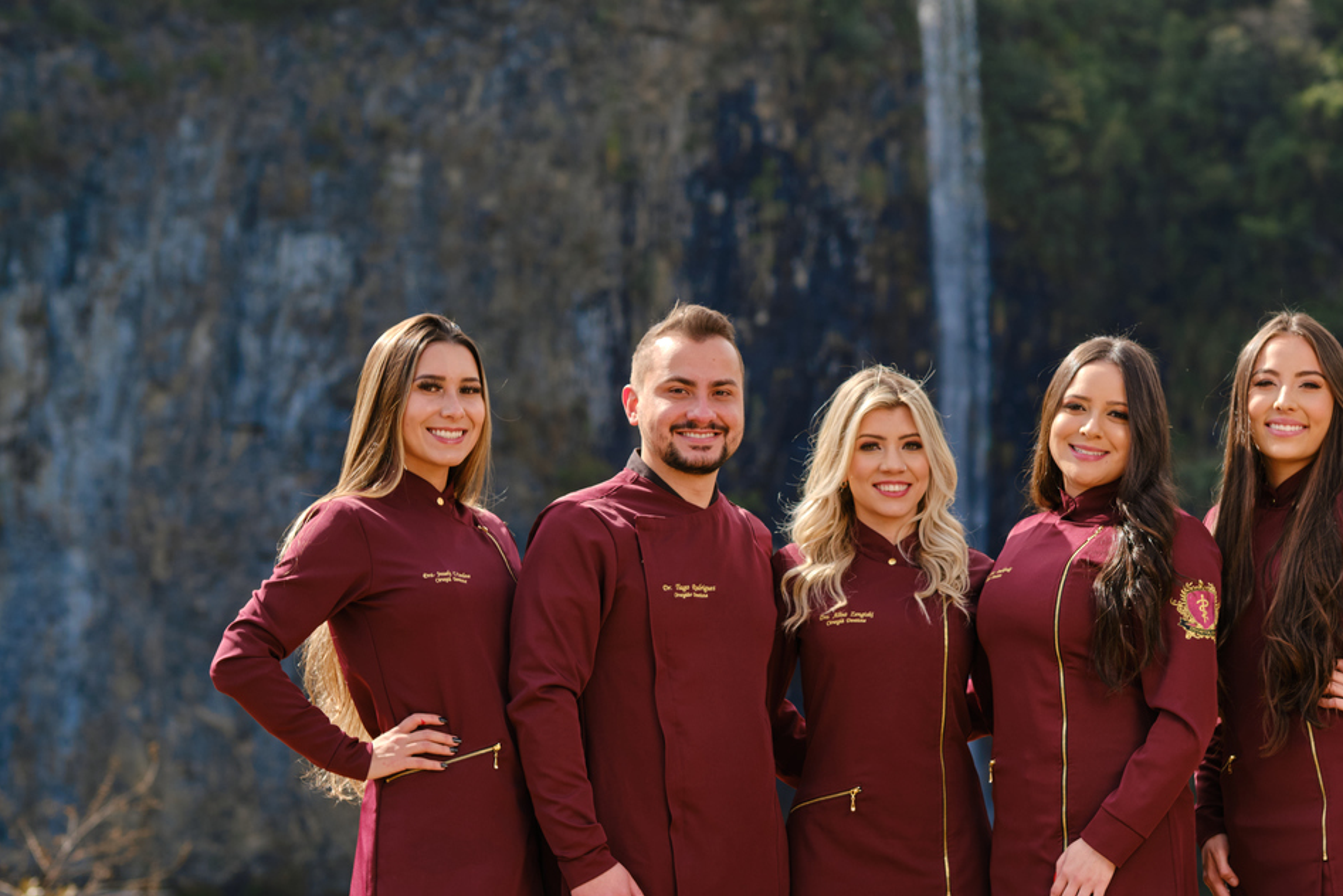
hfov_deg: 21.4
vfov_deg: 14.4
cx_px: 847
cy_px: 544
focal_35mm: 95
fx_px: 3545
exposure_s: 1/1000
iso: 160
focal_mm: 50
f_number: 2.8
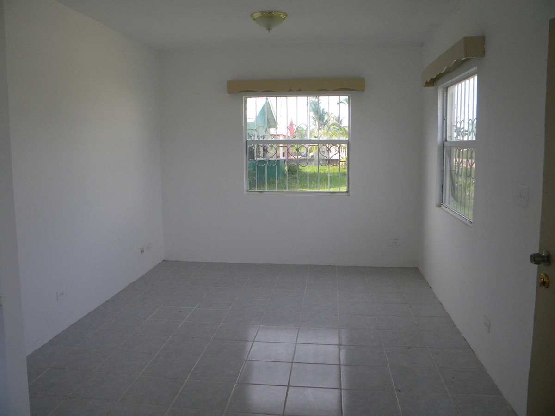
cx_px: 278
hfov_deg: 63.4
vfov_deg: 49.7
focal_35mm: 28
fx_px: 449
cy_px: 208
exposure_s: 1/500
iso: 305
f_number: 3.5
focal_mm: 5
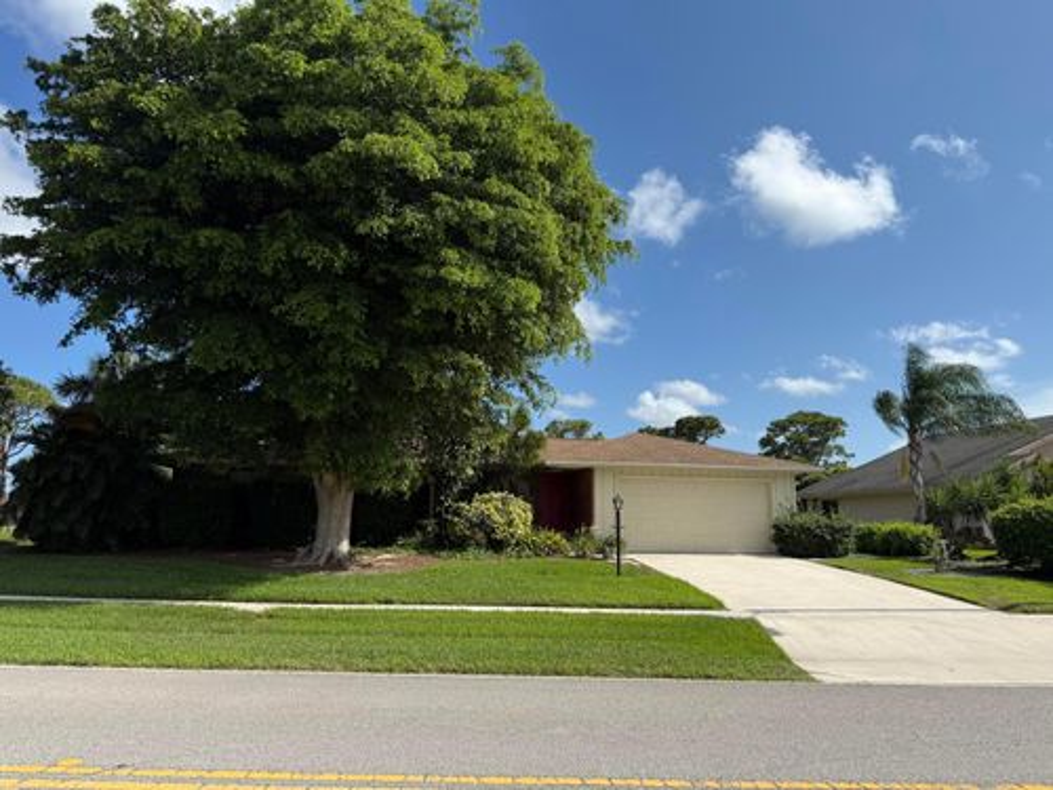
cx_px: 526
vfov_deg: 56.8
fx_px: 730
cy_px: 395
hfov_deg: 71.6
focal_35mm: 24
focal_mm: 6.76
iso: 80
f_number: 1.78
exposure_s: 1/4673
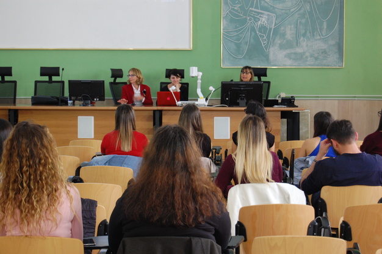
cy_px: 127
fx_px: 874
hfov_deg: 24.6
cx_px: 191
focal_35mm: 82
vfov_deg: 16.5
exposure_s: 1/20
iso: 800
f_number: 5.6
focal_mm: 55
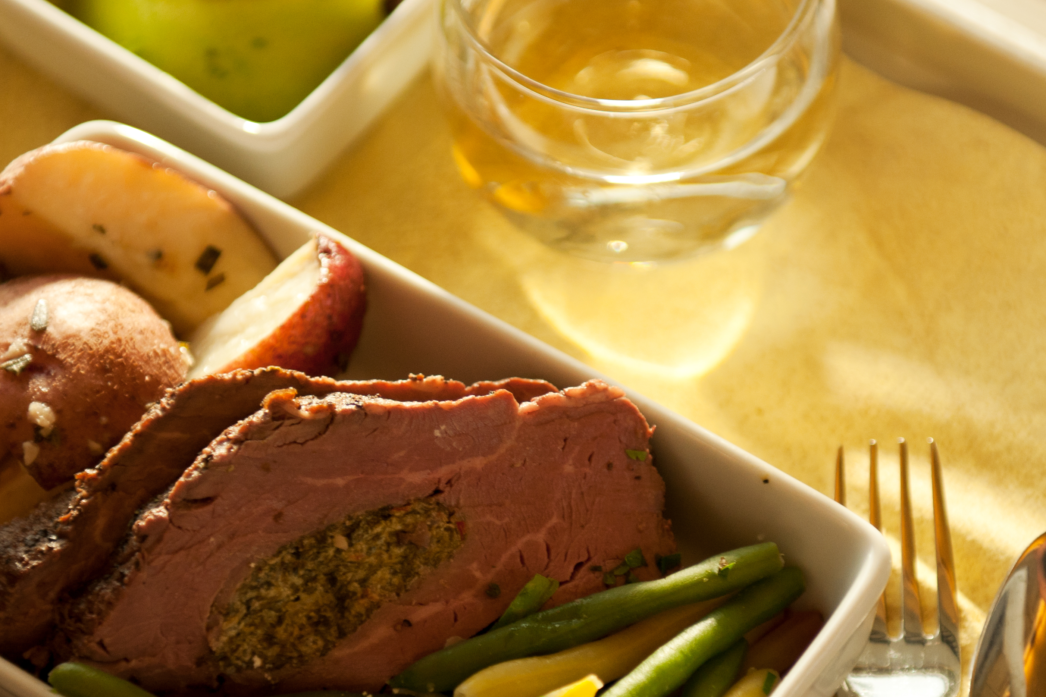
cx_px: 489
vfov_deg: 9.1
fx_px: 4387
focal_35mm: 151
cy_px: 409
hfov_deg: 13.6
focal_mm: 70
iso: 320
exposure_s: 1/40
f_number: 2.8
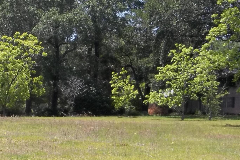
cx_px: 24
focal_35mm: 105
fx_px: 700
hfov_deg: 19.1
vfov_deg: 13.0
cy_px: 42
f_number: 3.7
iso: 64
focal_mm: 8.3
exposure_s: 1/400
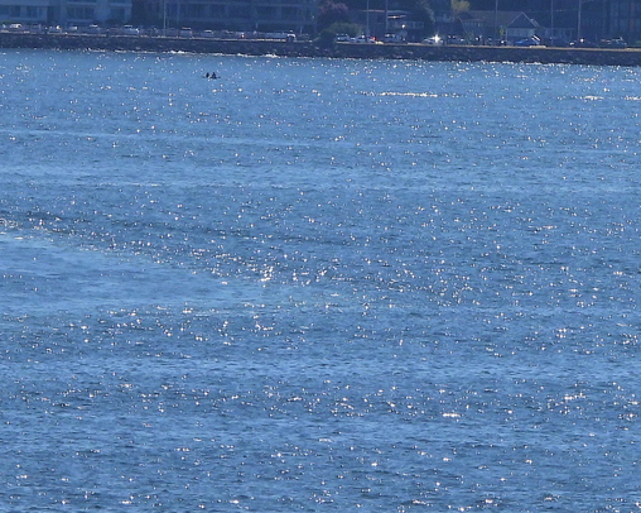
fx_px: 17731
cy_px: -86
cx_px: 418
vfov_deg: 1.7
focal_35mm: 935
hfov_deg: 2.1
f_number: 5
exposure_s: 1/2000
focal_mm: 67.8
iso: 100
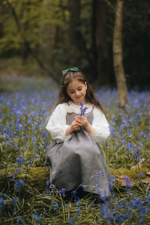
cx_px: 75
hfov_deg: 16.1
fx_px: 531
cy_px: 112
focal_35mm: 85
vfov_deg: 23.9
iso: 400
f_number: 2.2
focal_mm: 85
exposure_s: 1/400
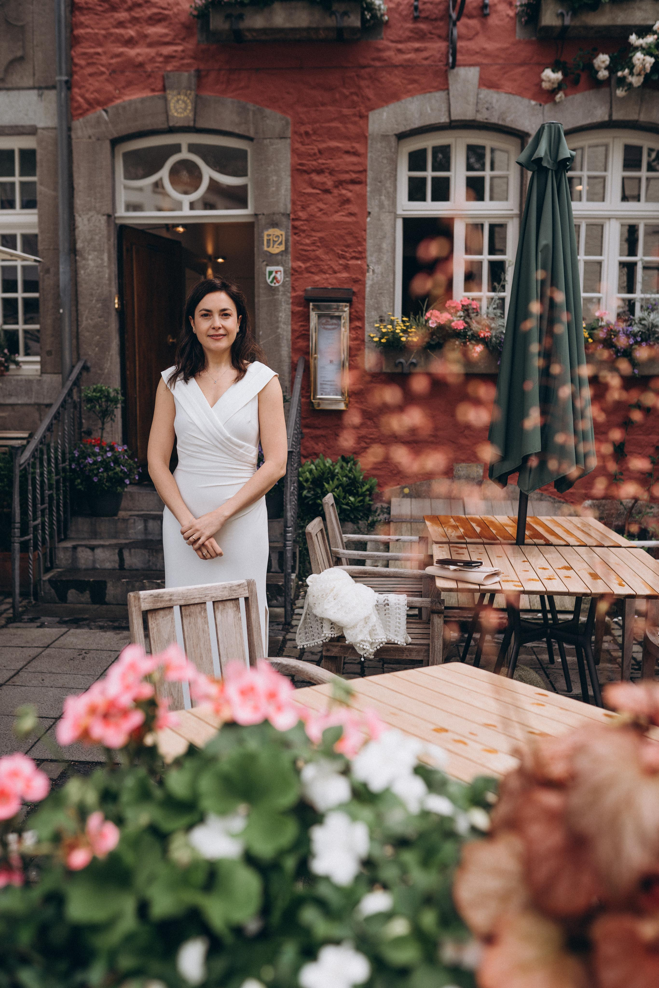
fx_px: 961
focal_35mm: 35
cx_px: 330
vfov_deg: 54.4
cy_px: 494
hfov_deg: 37.9
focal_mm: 35
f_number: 2.8
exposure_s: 1/250
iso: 50
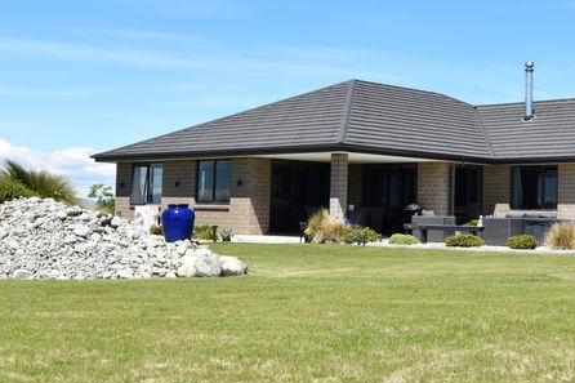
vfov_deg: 21.9
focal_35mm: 62
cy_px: 164
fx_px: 990
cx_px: 485
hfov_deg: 31.3
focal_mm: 24
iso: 200
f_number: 10
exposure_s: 1/400
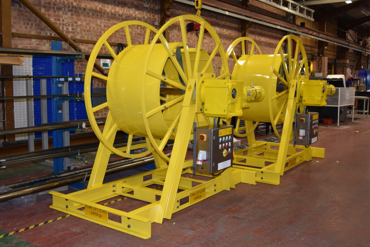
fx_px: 370
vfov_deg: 36.9
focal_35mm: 36
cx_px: 185
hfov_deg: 53.1
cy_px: 124
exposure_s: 1/60
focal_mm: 24
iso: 640
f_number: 3.5
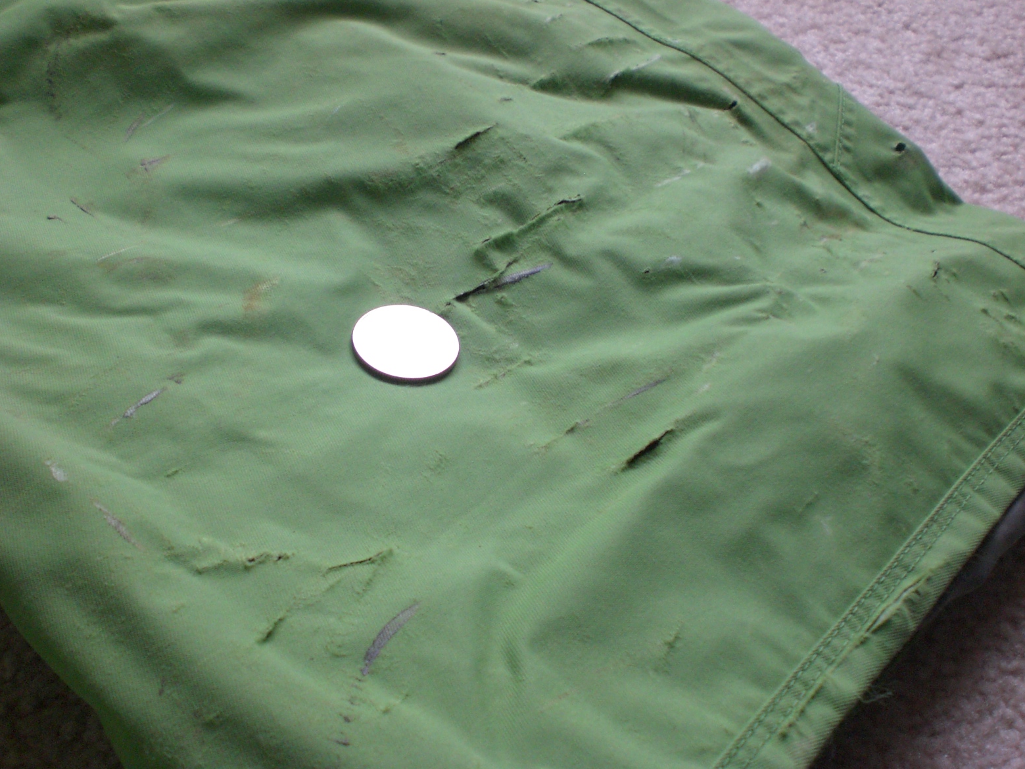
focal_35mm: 39
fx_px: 1155
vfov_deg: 36.8
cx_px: 501
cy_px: 380
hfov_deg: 47.9
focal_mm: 6.3
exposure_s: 1/100
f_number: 3.1
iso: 200
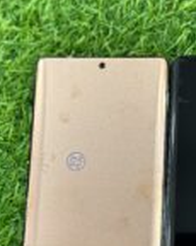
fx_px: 472
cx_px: 162
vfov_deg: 28.9
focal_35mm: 65
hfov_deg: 23.1
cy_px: 171
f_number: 1.78
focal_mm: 6.76
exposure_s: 1/50
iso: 125
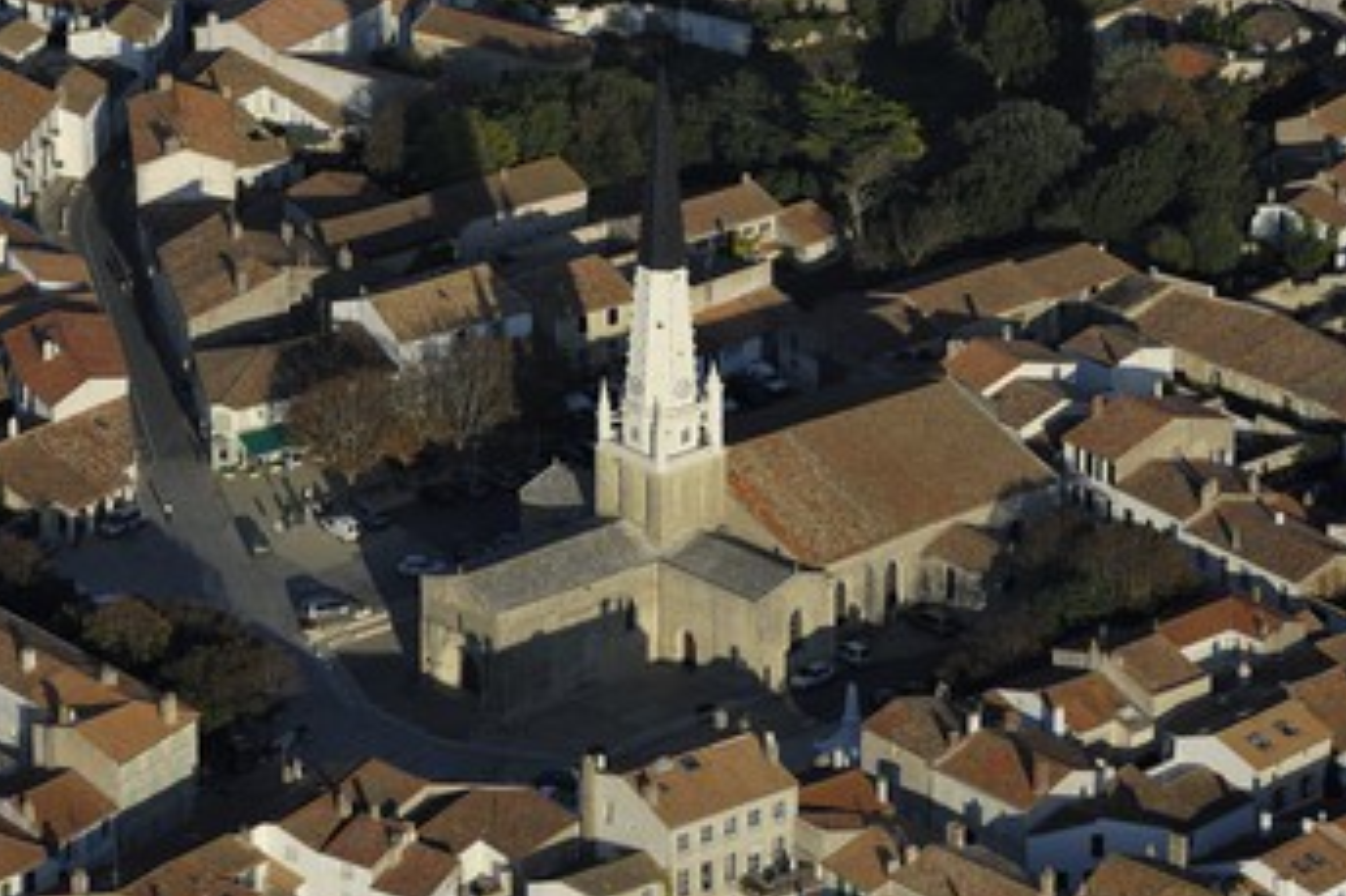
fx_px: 10987
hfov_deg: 7.0
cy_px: 407
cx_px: 667
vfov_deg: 4.7
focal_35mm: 294
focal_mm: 160
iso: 100
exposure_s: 1/800
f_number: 5
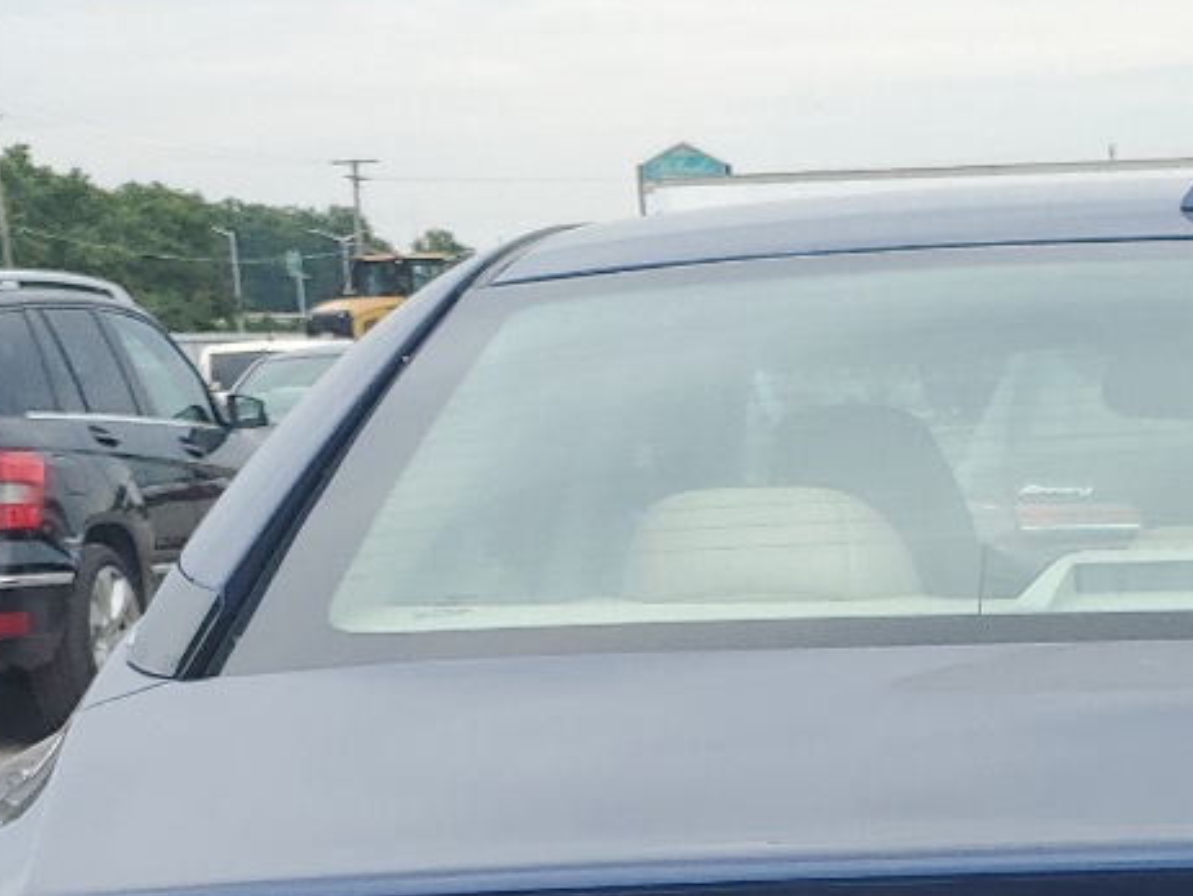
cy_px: 1252
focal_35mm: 90
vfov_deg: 15.4
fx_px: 3103
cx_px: 1283
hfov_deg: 20.8
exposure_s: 1/1429
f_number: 1.5
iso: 50
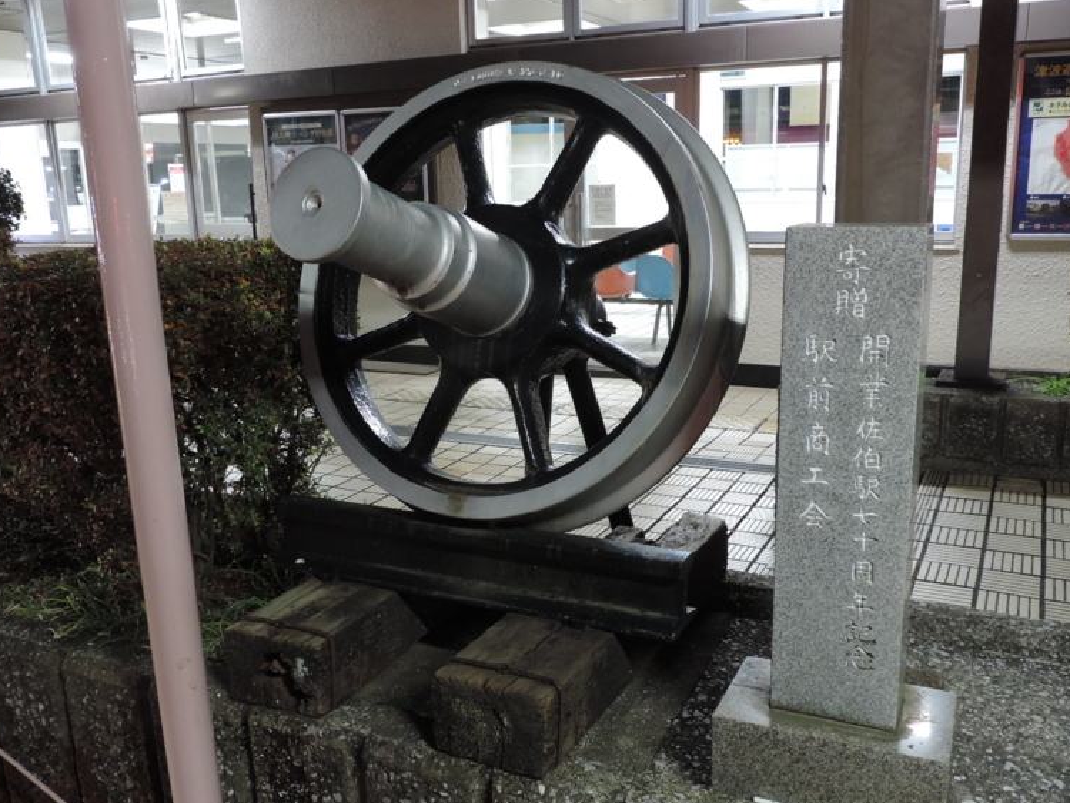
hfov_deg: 56.8
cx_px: 529
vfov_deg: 44.2
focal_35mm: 32
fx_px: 989
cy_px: 419
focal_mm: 5.3
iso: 400
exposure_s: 1/8
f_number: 3.1
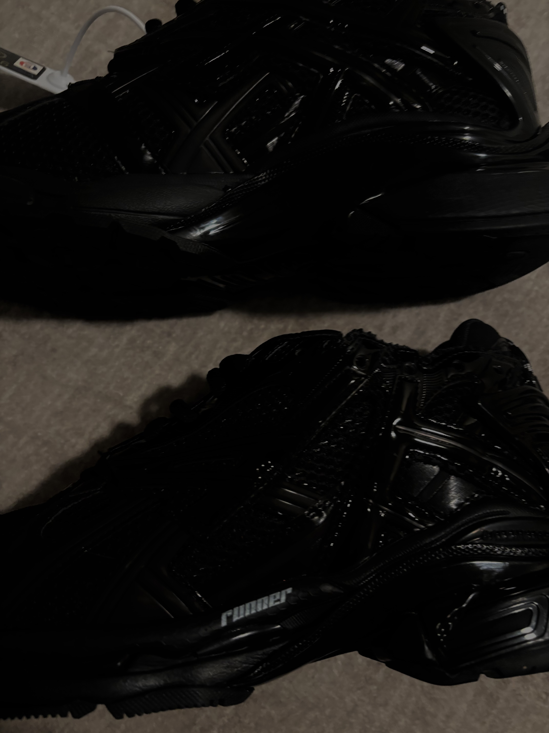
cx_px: 274
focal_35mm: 26
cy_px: 366
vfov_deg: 67.3
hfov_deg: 53.1
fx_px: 550
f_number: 1.6
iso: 1000
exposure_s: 1/30
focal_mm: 5.96
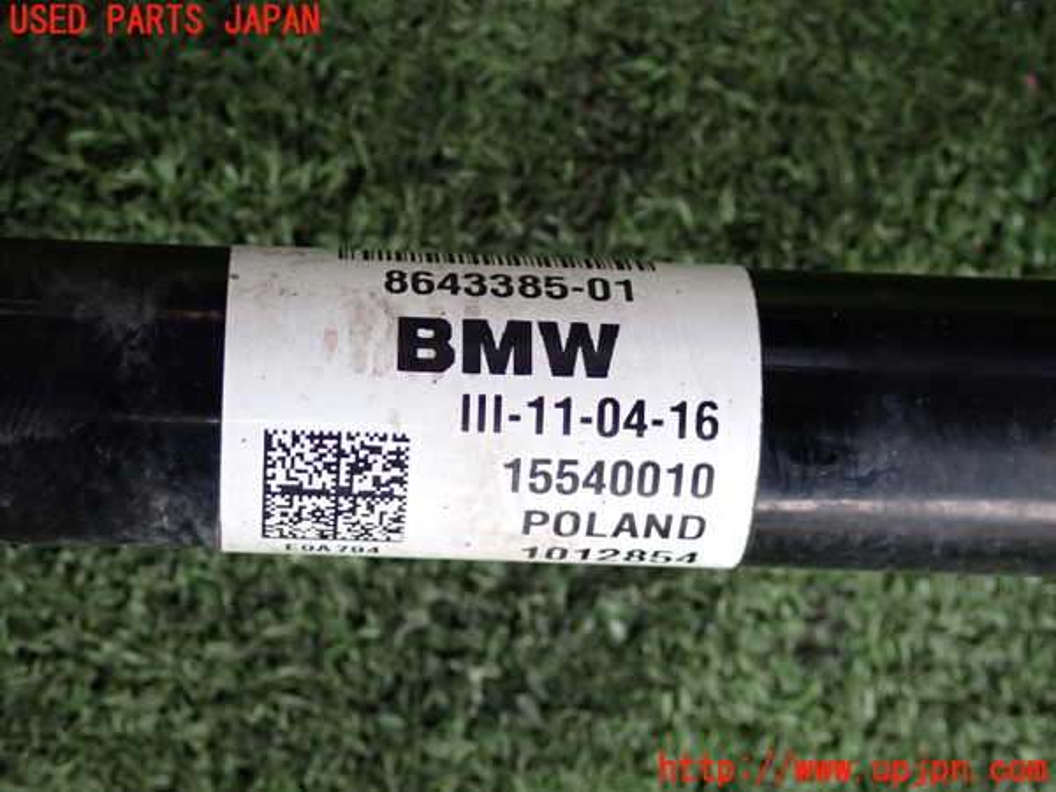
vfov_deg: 18.0
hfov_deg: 23.8
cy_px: 396
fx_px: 2502
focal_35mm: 82
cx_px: 528
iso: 320
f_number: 4.3
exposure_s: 1/80
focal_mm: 14.62
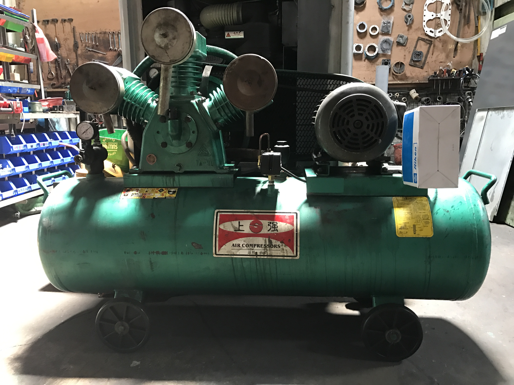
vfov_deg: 49.7
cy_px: 192
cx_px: 257
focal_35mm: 28
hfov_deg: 63.4
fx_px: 416
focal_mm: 3.99
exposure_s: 1/13
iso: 100
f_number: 1.8
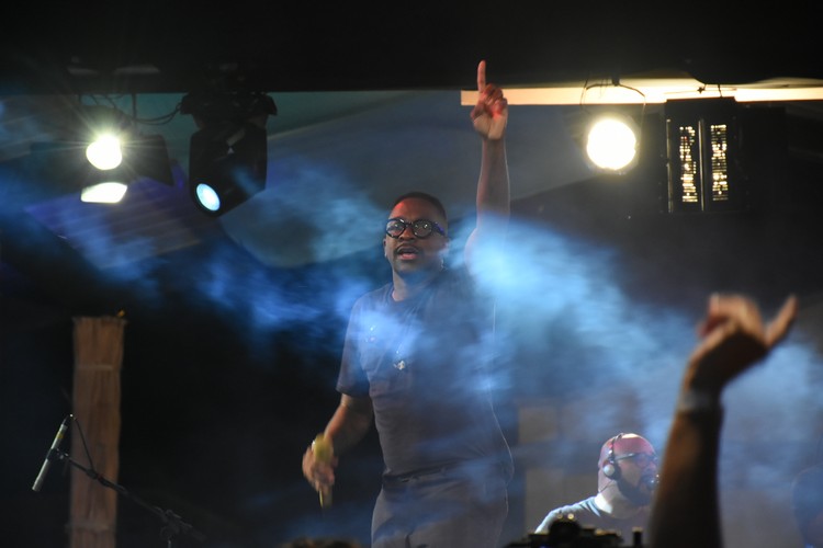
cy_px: 274
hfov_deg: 12.2
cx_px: 412
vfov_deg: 8.2
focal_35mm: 168
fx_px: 3840
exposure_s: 1/100
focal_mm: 112
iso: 2500
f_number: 5.6
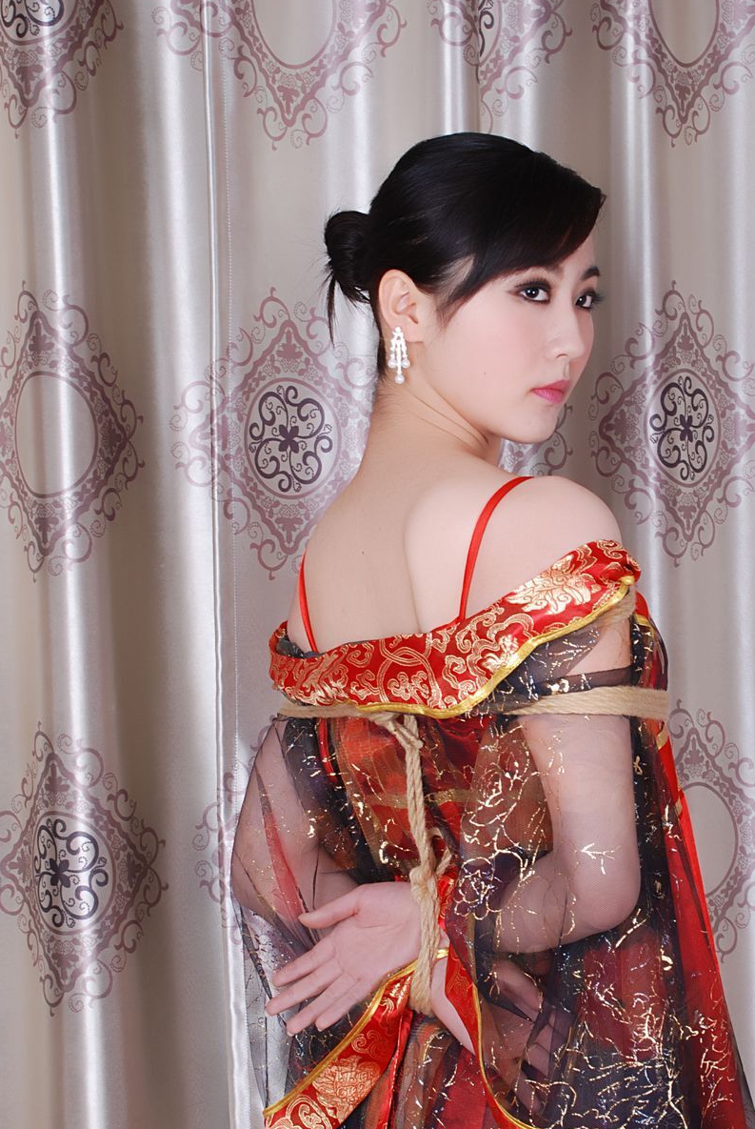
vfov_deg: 25.0
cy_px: 677
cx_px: 470
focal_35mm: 81
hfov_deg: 16.9
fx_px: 2541
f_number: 11
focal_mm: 40
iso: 100
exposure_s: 1/8
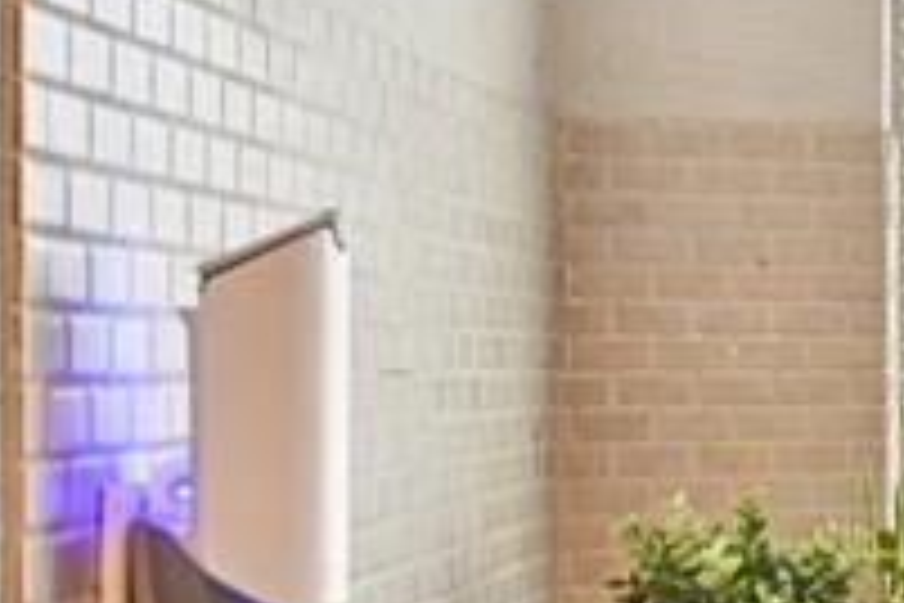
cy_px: 320
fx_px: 2561
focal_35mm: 102
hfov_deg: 13.6
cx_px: 2249
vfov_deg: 13.4
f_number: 8
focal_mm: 20
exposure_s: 1/50
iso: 400
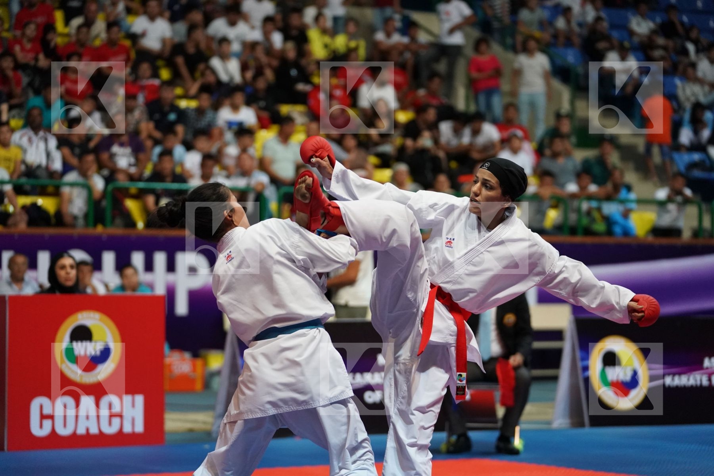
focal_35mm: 117
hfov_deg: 17.5
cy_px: 238
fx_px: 2320
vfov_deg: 11.7
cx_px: 357
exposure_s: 1/1000
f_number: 2.8
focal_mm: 117
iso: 5000
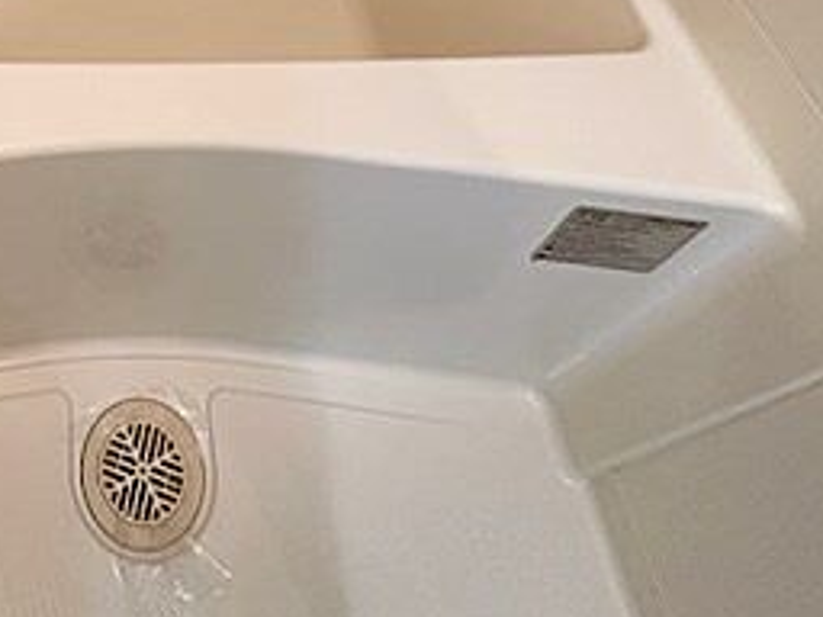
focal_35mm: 35
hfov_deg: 47.3
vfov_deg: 32.8
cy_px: -138
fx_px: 832
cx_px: 80
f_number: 2.2
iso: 320
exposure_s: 1/60
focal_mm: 2.22
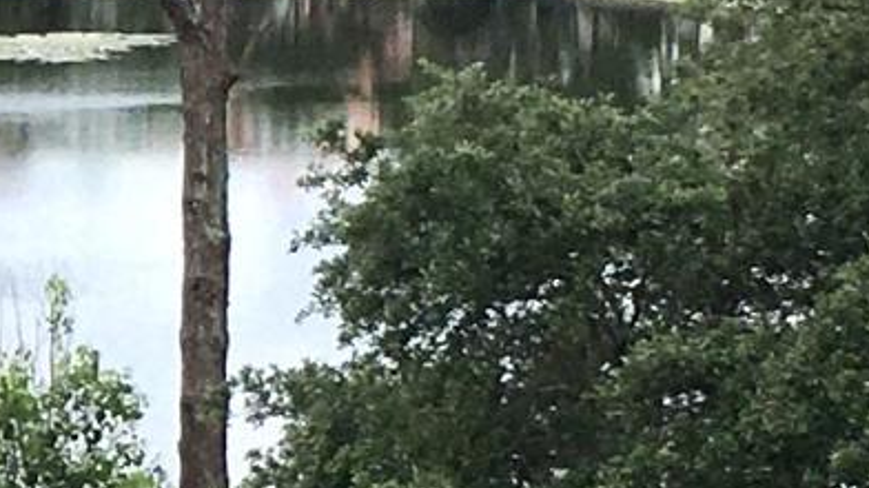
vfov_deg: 5.0
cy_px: 337
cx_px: -689
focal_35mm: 242
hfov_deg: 8.6
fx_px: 5573
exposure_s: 1/1923
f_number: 2.2
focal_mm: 4.15
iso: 25
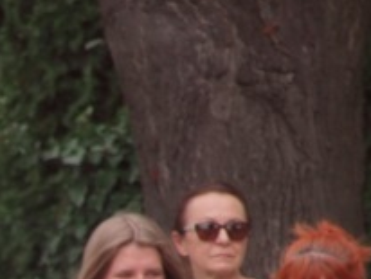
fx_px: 15022
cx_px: -227
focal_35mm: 1400
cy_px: 512
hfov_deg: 1.4
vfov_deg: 1.1
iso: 400
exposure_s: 1/320
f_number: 7.1
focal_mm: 200
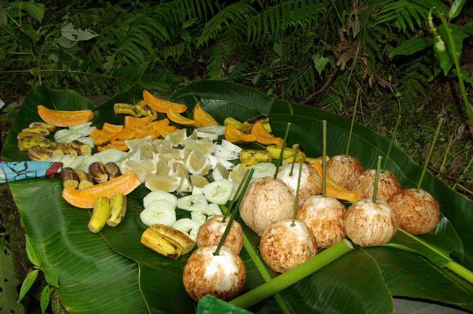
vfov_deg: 33.1
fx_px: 530
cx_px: 236
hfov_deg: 48.1
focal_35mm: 40
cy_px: 157
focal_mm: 26.9
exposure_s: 1/125
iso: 100
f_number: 5.6
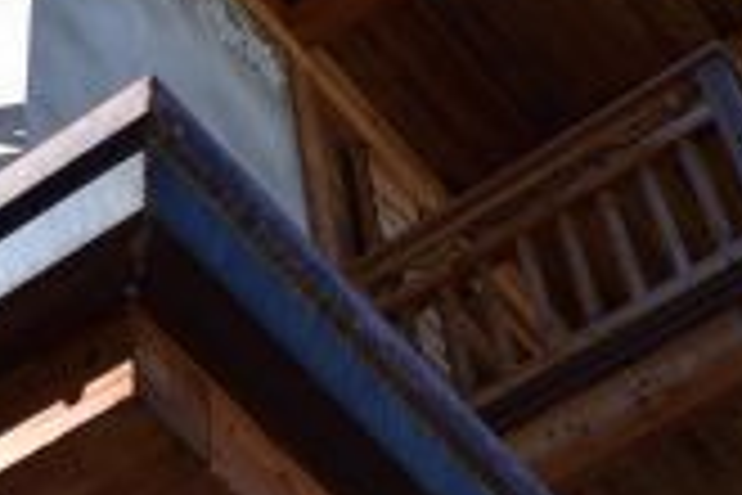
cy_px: -176
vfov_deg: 13.4
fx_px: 2020
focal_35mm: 98
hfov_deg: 20.4
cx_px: 67
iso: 200
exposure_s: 1/250
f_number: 8
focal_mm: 18
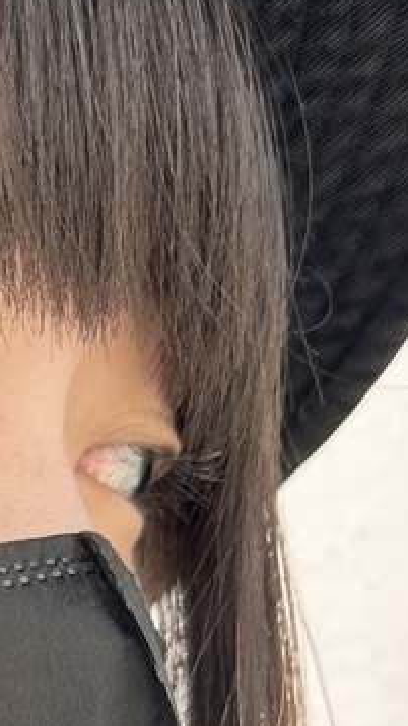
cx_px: -453
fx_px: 1830
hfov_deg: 11.3
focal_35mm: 95
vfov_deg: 19.3
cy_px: 1126
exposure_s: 1/846
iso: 50
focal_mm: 5.7
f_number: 1.5
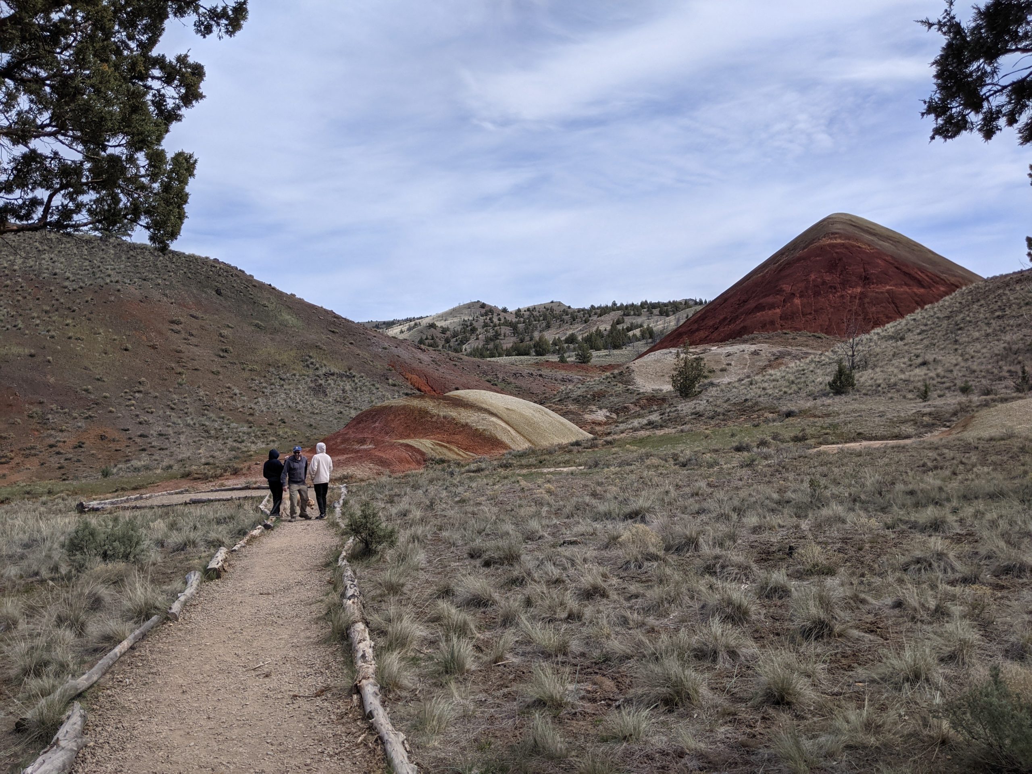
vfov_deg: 51.4
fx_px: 805
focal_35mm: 27
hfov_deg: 65.3
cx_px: 516
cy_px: 387
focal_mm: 4.44
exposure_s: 1/3906
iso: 69
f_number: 1.8
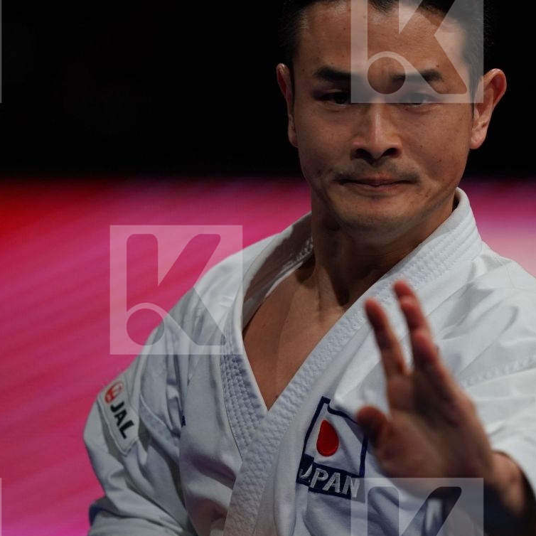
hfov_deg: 2.2
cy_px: 290
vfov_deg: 2.2
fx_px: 14207
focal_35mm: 811
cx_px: 417
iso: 400
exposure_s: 1/500
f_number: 2.8
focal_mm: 400
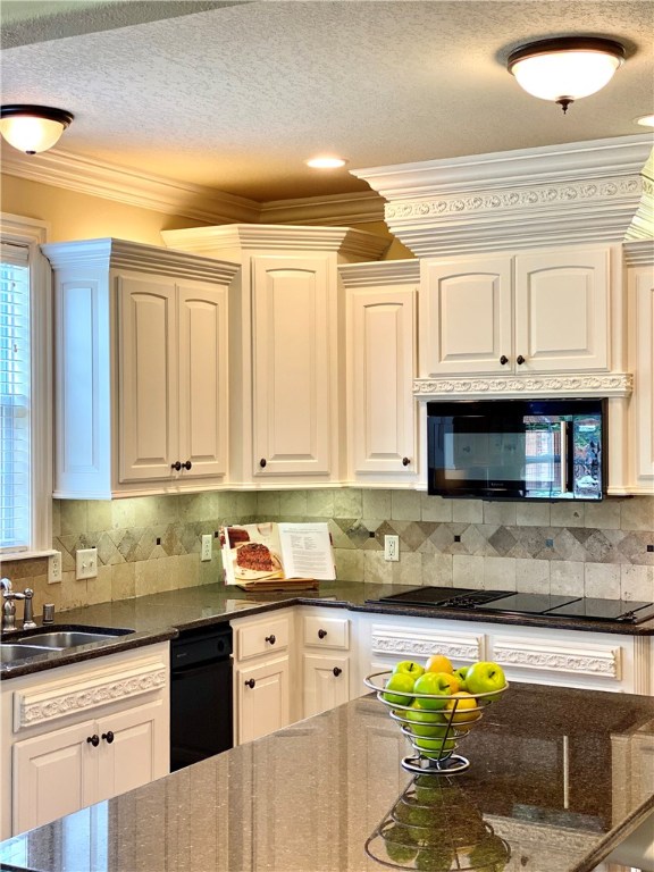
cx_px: 327
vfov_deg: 36.8
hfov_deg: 28.0
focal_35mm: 52
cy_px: 436
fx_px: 1310
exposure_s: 1/120
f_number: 2
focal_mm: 6
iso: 100
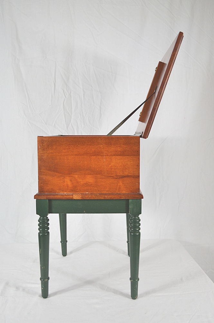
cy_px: 162
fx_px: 322
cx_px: 107
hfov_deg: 36.8
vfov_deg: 53.2
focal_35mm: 36
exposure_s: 1/80
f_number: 4.5
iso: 400
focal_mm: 24
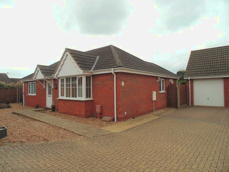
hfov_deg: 76.4
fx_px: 146
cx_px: 114
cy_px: 86
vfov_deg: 61.1
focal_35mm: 22
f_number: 3.1
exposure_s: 1/400
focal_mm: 4
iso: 80
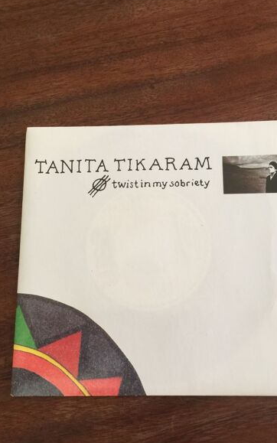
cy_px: 227
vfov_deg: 56.7
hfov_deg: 37.2
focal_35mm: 34
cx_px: 157
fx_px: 411
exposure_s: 1/17
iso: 80
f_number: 2.2
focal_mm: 4.15
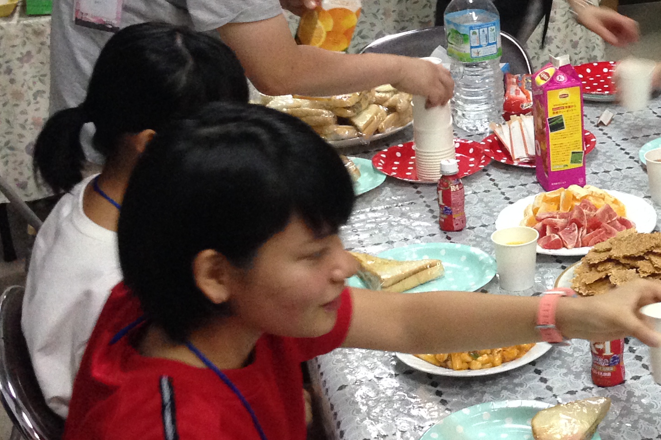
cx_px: 660
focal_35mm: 78
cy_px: 112
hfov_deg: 24.8
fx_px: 1432
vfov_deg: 17.4
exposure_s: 1/20
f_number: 2.4
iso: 250
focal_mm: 4.12
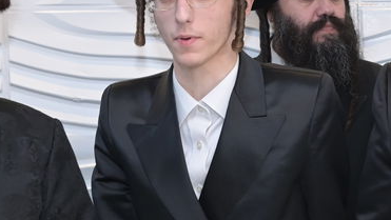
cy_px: 122
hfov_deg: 14.3
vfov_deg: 8.1
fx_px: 1556
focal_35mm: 150
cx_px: 305
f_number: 4.5
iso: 1250
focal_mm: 38
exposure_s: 1/200
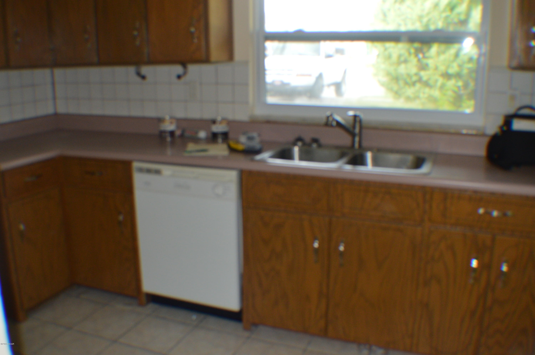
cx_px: 268
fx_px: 579
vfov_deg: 34.1
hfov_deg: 49.6
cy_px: 178
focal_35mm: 39
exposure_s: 1/60
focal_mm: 26
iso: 720
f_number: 4.2
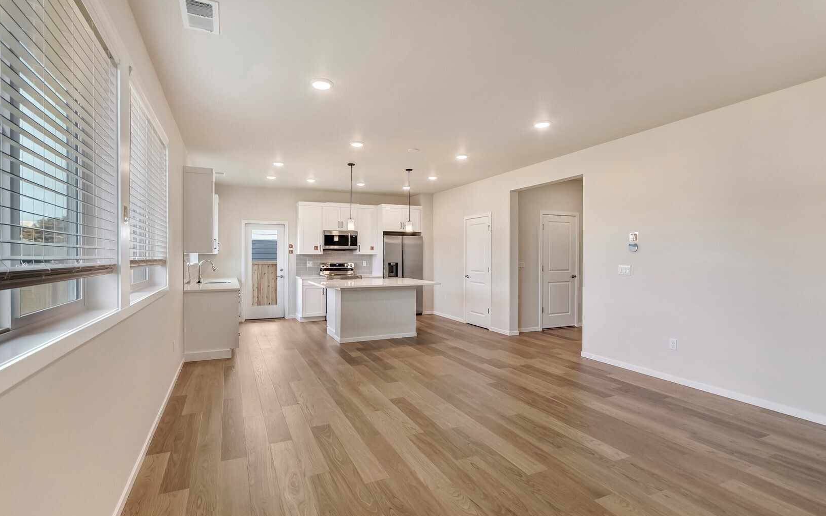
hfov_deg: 97.8
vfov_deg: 71.1
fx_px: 360
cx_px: 404
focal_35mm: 16
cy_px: 277
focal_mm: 10
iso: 160
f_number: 7.1
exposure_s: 1/20
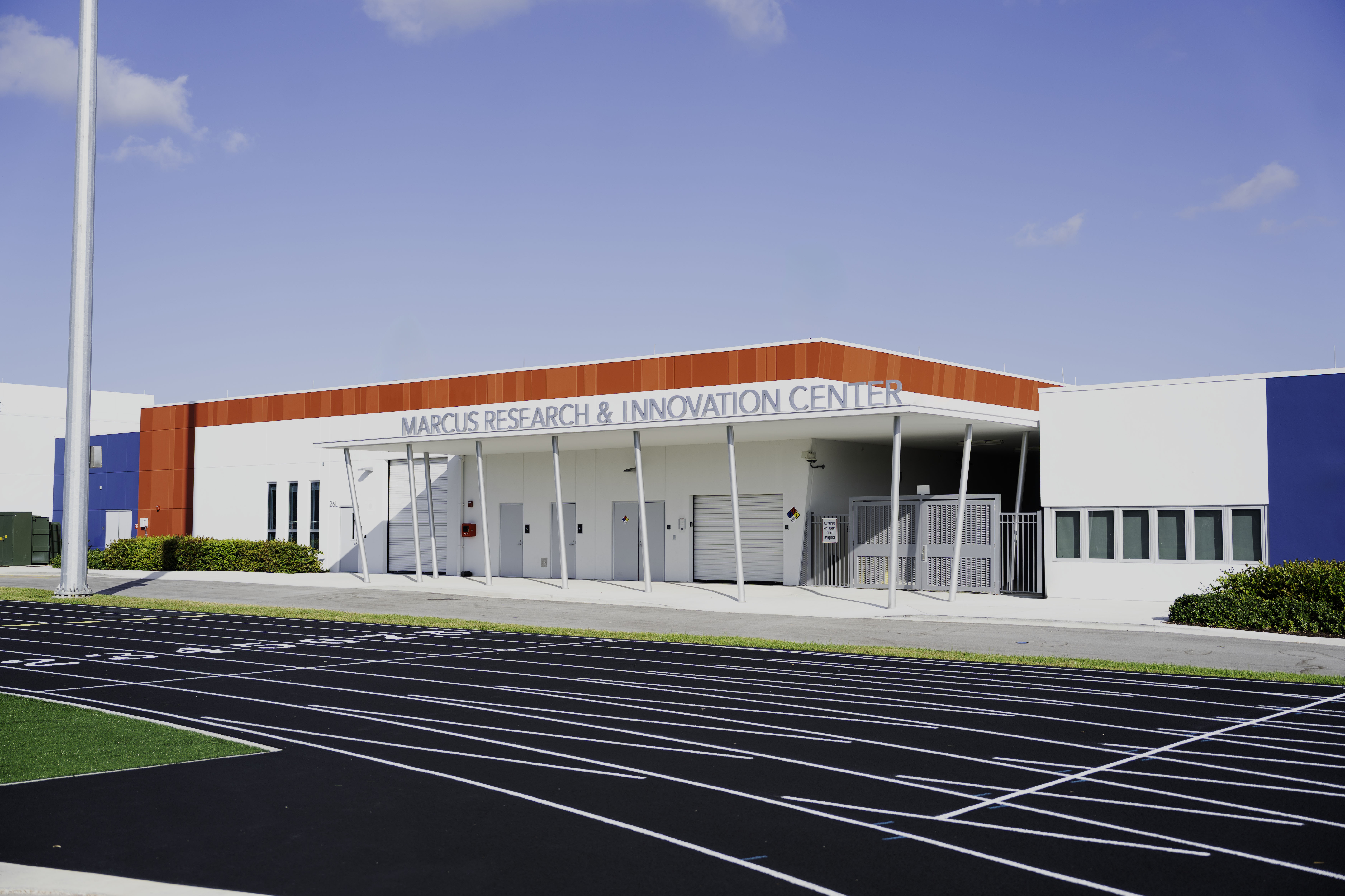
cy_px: 448
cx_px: 672
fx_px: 1420
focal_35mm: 38
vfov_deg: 35.1
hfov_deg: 50.7
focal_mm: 38
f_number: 2.8
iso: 100
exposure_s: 1/1250
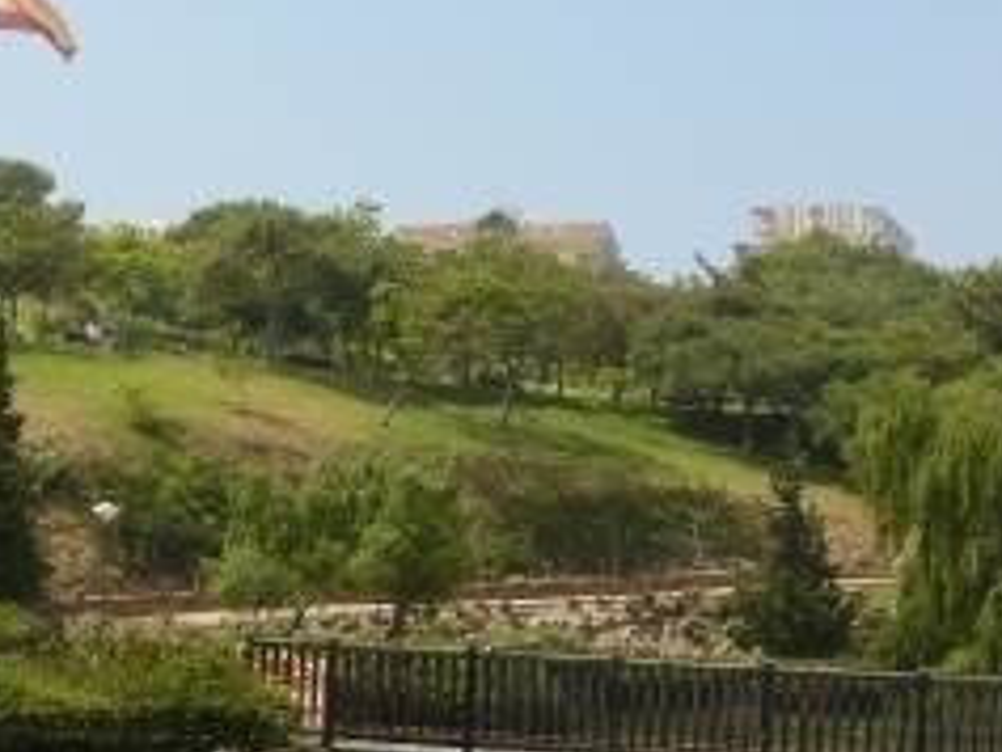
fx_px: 2635
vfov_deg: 16.2
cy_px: 460
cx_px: 203
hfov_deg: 21.3
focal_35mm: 91
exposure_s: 1/250
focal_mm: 6
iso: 100
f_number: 7.1
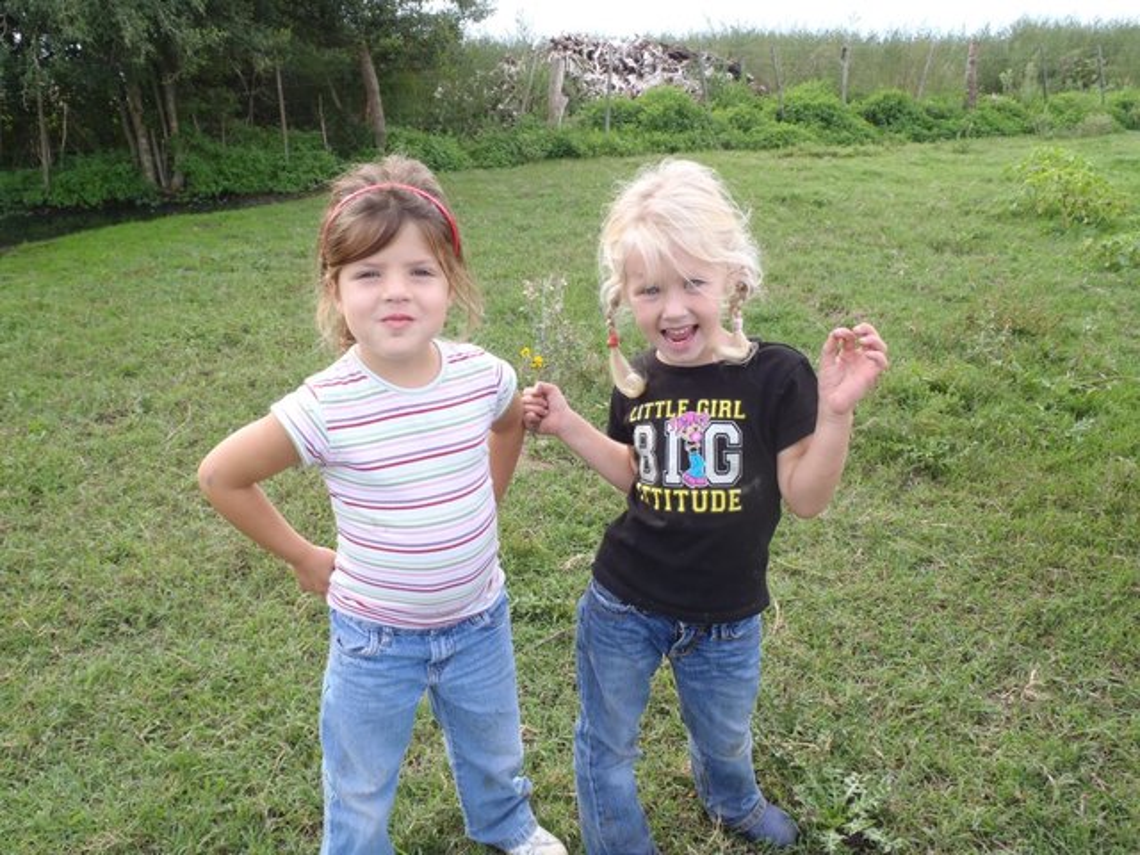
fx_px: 922
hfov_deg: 63.4
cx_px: 570
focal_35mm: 28
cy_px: 428
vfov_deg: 49.7
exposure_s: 1/100
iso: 80
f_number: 3.9
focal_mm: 5
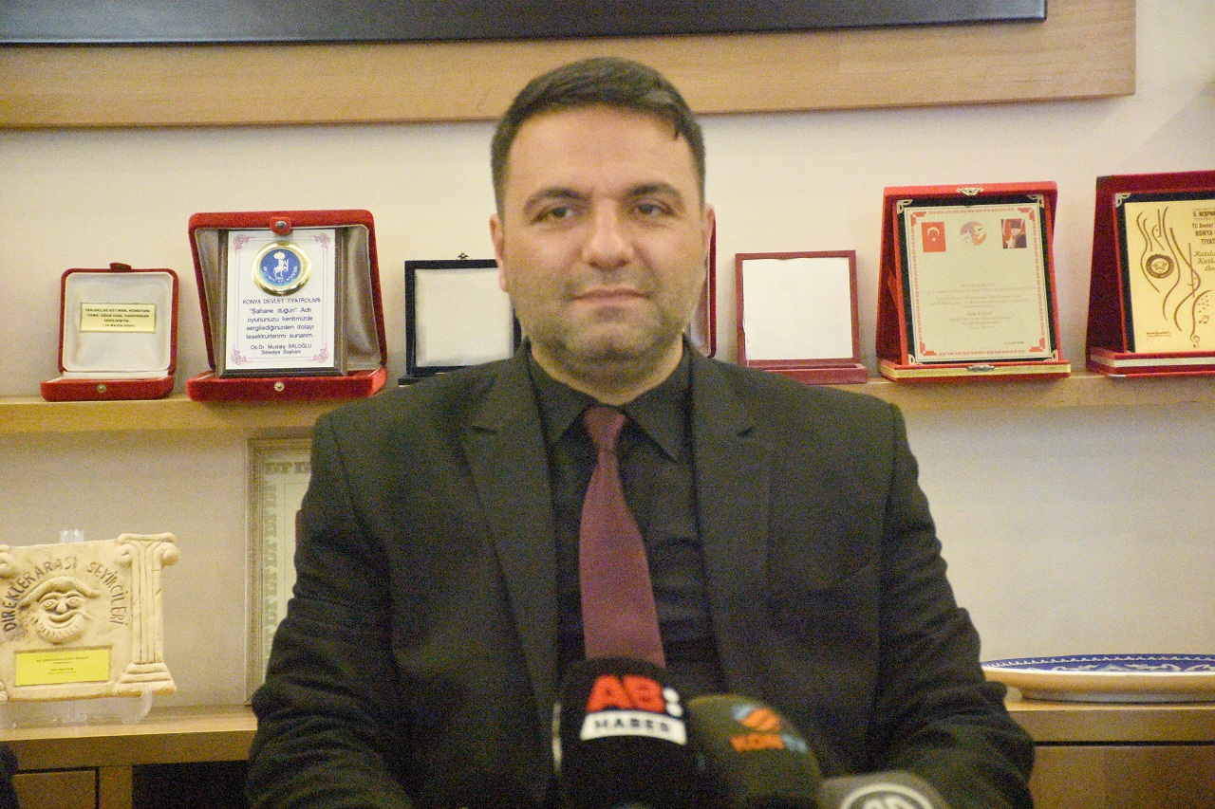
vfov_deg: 10.8
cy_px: 404
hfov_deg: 16.1
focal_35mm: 128
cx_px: 608
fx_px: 4302
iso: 25600
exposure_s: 1/250
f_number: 5.3
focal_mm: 85
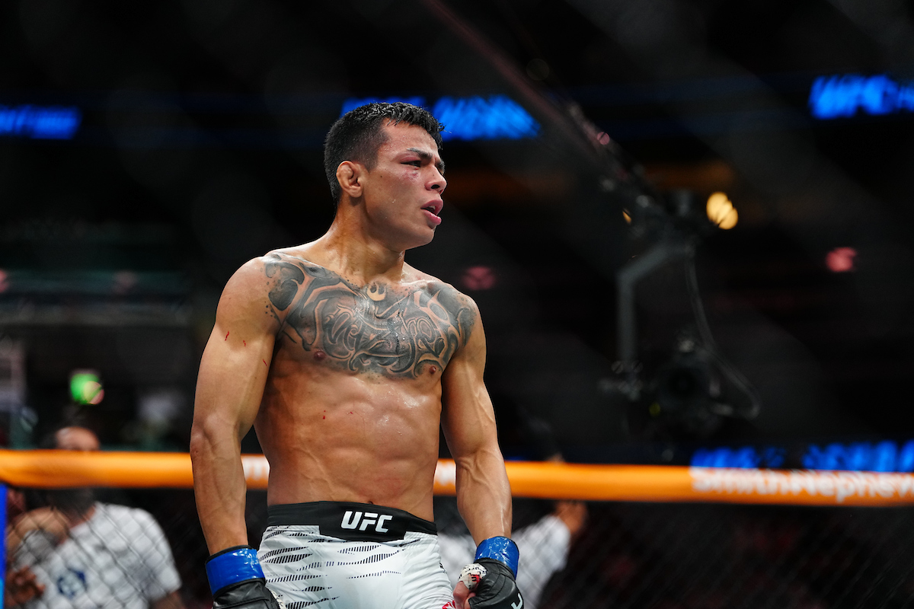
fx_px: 3173
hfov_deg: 16.4
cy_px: 304
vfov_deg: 11.0
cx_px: 457
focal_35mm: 125
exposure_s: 1/1250
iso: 2500
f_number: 2.8
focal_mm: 125
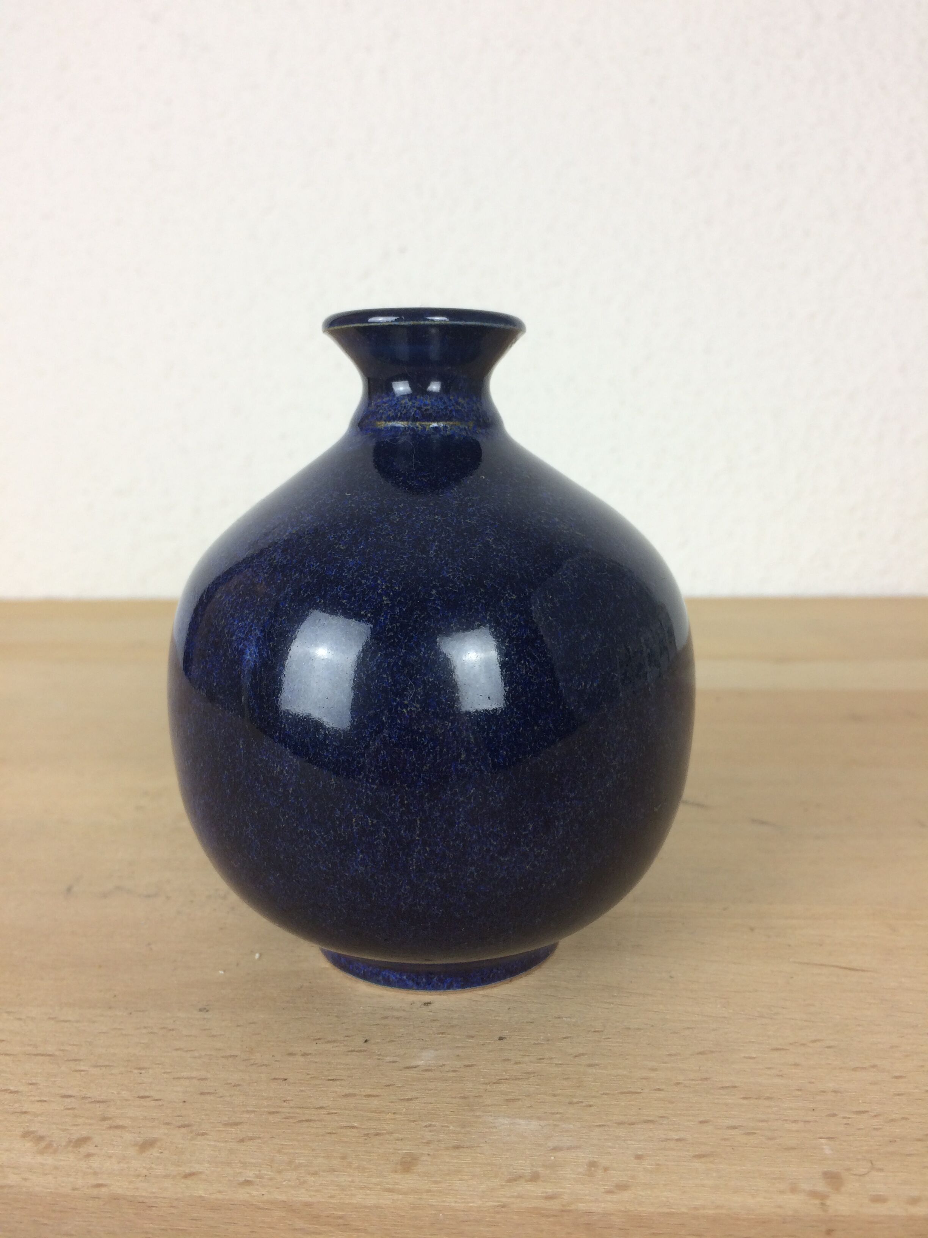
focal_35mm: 29
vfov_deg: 61.7
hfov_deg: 48.2
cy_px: 619
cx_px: 464
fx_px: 1037
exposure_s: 1/50
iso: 50
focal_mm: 4.15
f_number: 2.2
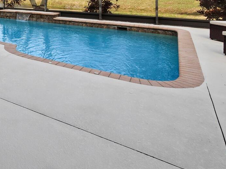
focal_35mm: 32
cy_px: -18
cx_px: -30
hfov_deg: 42.7
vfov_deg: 37.0
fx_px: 209
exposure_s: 1/80
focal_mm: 7
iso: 400
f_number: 11
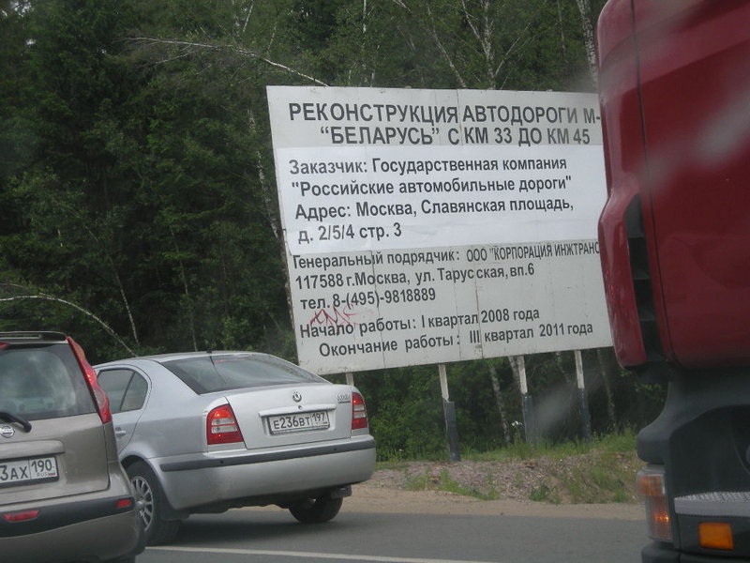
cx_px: 375
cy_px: 282
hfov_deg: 23.3
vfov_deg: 17.6
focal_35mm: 84
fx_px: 1820
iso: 89
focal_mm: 13.7
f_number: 4.1
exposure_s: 1/250
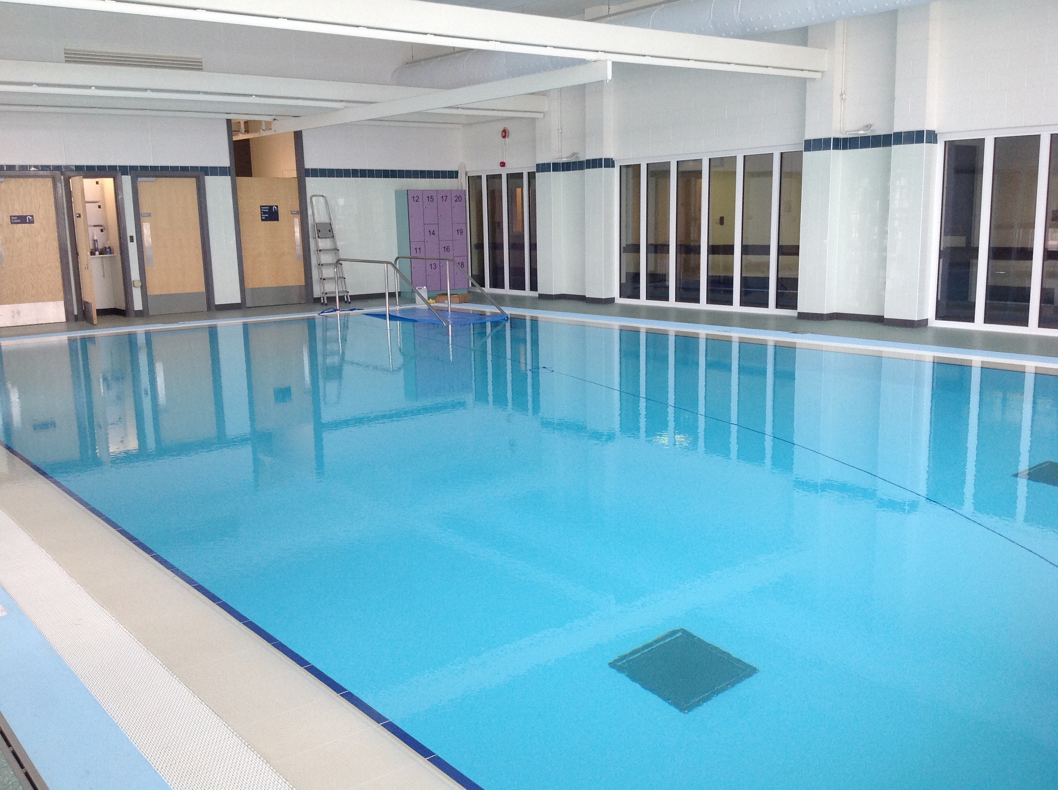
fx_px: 1068
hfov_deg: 52.7
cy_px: 395
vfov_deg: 40.6
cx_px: 529
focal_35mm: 35
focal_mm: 4.28
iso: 100
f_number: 2.4
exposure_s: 1/120
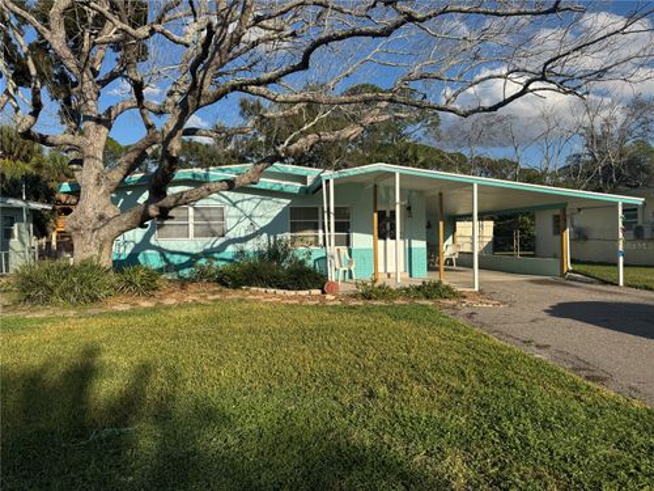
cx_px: 327
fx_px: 453
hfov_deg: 71.6
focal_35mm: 24
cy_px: 246
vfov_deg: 56.8
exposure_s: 1/4950
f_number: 1.78
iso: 80
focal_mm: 6.76
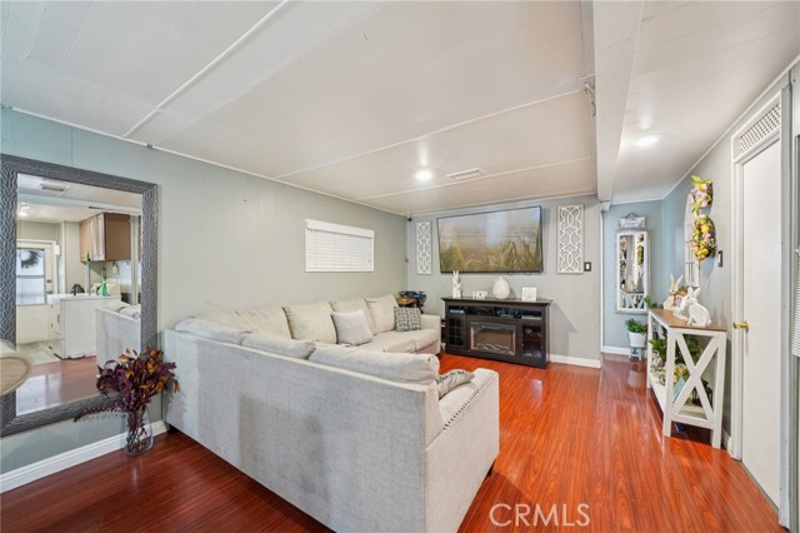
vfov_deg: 85.4
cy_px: 266
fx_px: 289
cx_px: 400
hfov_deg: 108.4
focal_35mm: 13
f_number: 8
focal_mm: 13
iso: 400
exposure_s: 1/2
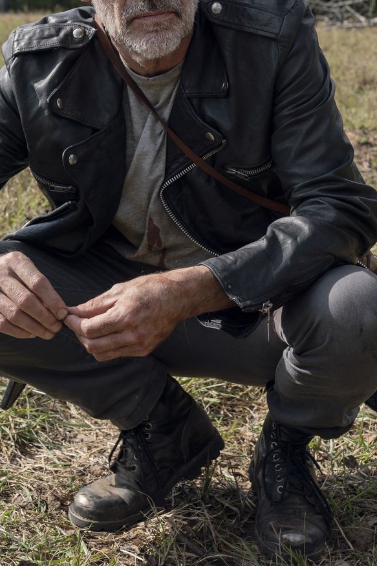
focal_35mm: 79
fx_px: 1241
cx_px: 159
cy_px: 210
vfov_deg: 25.6
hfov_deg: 17.3
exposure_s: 1/400
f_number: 8
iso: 400
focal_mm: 54
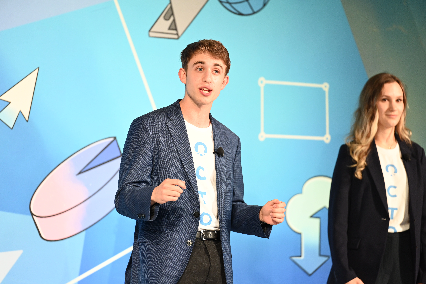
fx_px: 2366
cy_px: 142
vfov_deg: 6.9
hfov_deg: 10.3
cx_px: 213
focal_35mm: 200
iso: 1000
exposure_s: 1/160
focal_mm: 200
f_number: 3.2
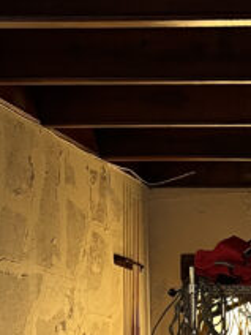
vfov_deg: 16.0
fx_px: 1141
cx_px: 493
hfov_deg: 11.4
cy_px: 403
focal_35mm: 118
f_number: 1.5
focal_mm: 5.7
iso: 125
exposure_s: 1/77
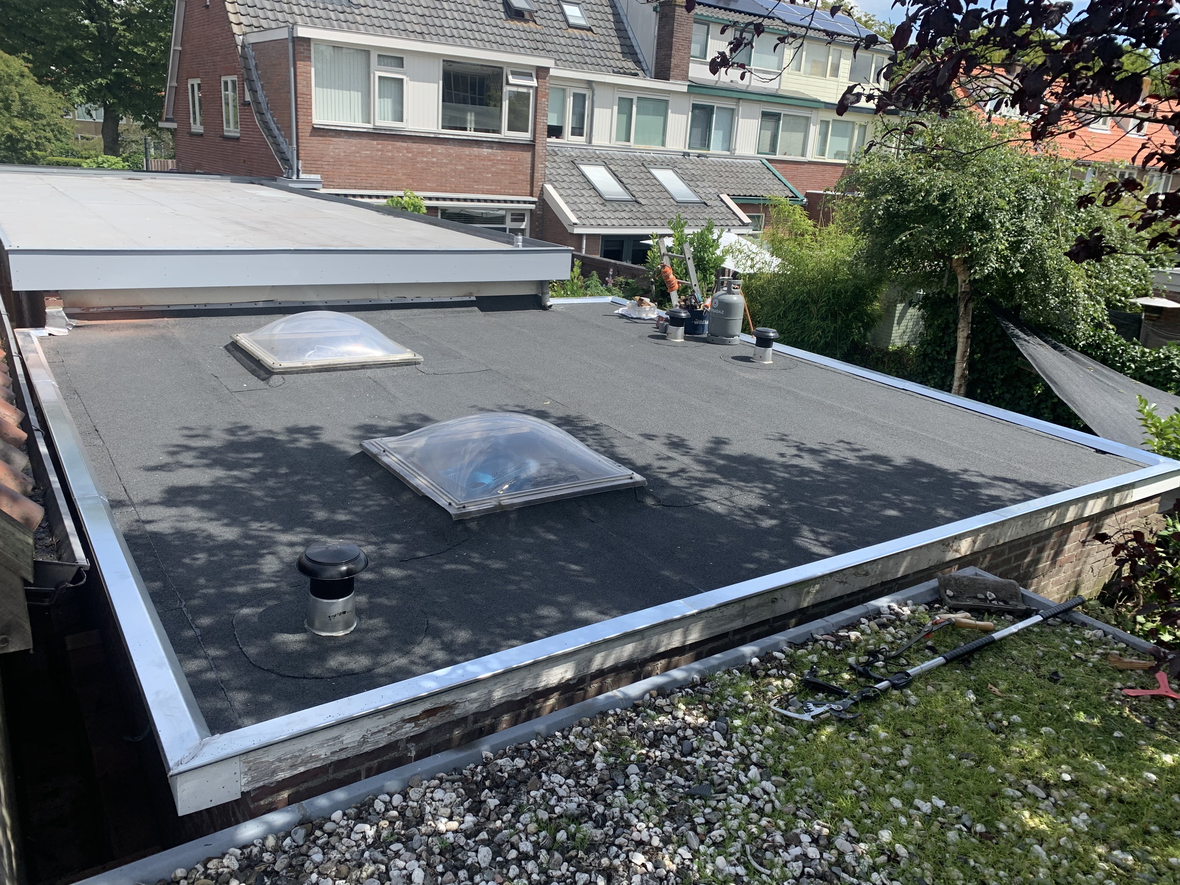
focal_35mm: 26
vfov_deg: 53.1
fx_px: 886
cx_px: 590
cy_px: 442
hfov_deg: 67.3
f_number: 1.8
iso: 25
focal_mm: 4.25
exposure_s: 1/1235
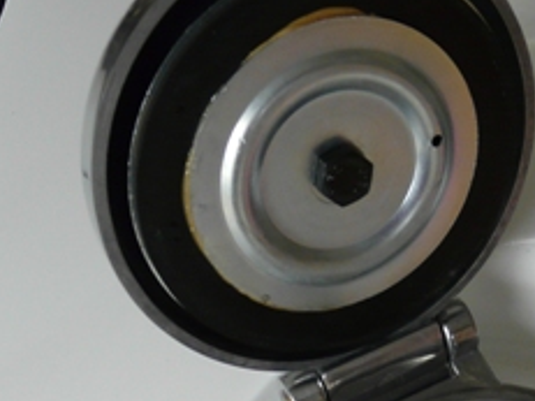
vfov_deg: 16.5
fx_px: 1328
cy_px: 477
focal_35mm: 86
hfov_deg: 22.4
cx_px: 435
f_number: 2.8
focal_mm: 5
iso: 100
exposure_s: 1/100
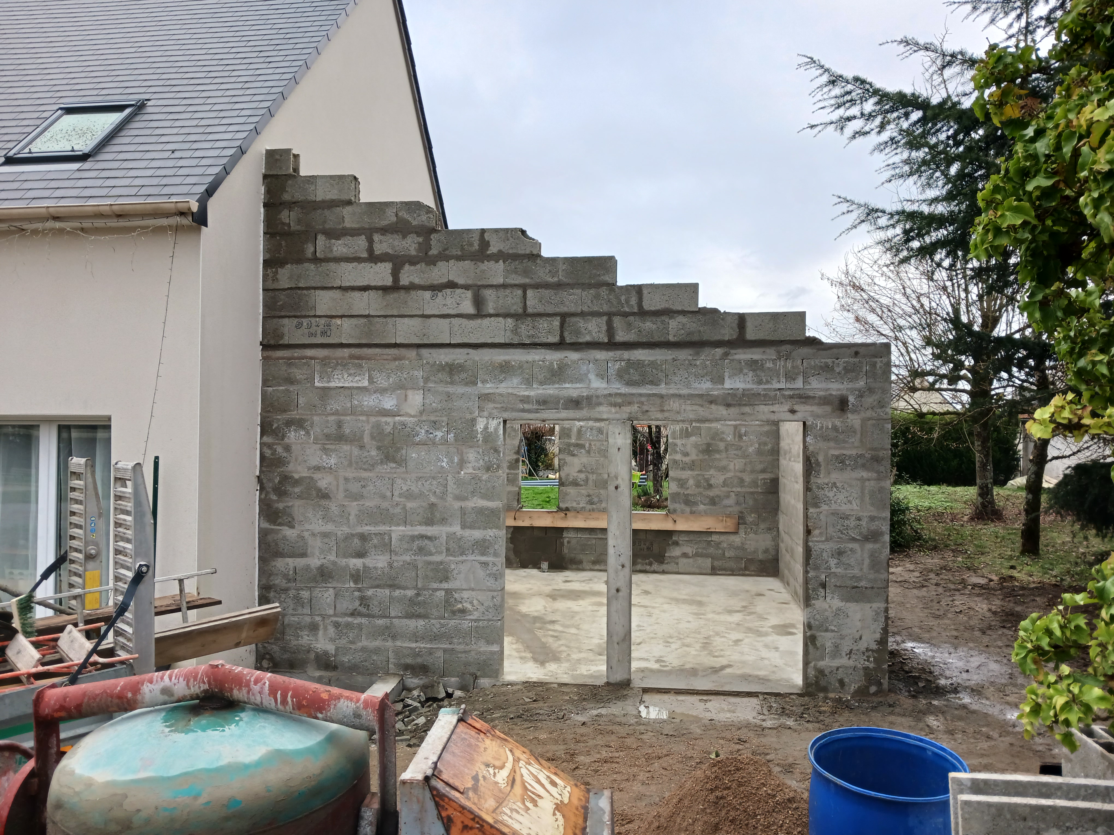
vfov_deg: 51.4
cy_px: 418
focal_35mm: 27
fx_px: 869
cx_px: 557
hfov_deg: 65.3
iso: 20
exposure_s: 1/108
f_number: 1.8
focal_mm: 4
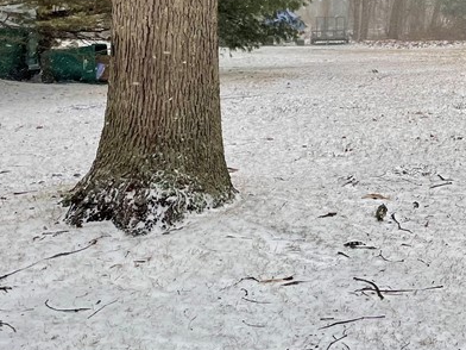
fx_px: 915
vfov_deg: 21.0
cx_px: 495
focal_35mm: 68
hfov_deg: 26.6
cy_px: 20
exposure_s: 1/317
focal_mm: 4.2
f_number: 1.6
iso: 32
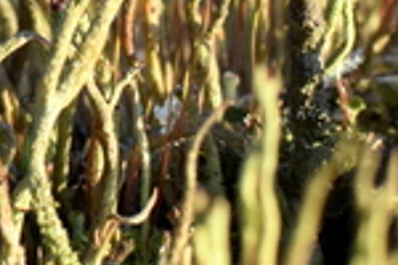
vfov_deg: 4.9
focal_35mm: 280
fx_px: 3092
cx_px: -157
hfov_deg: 7.3
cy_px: -26
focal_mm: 35
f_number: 8
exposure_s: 1/160
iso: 400
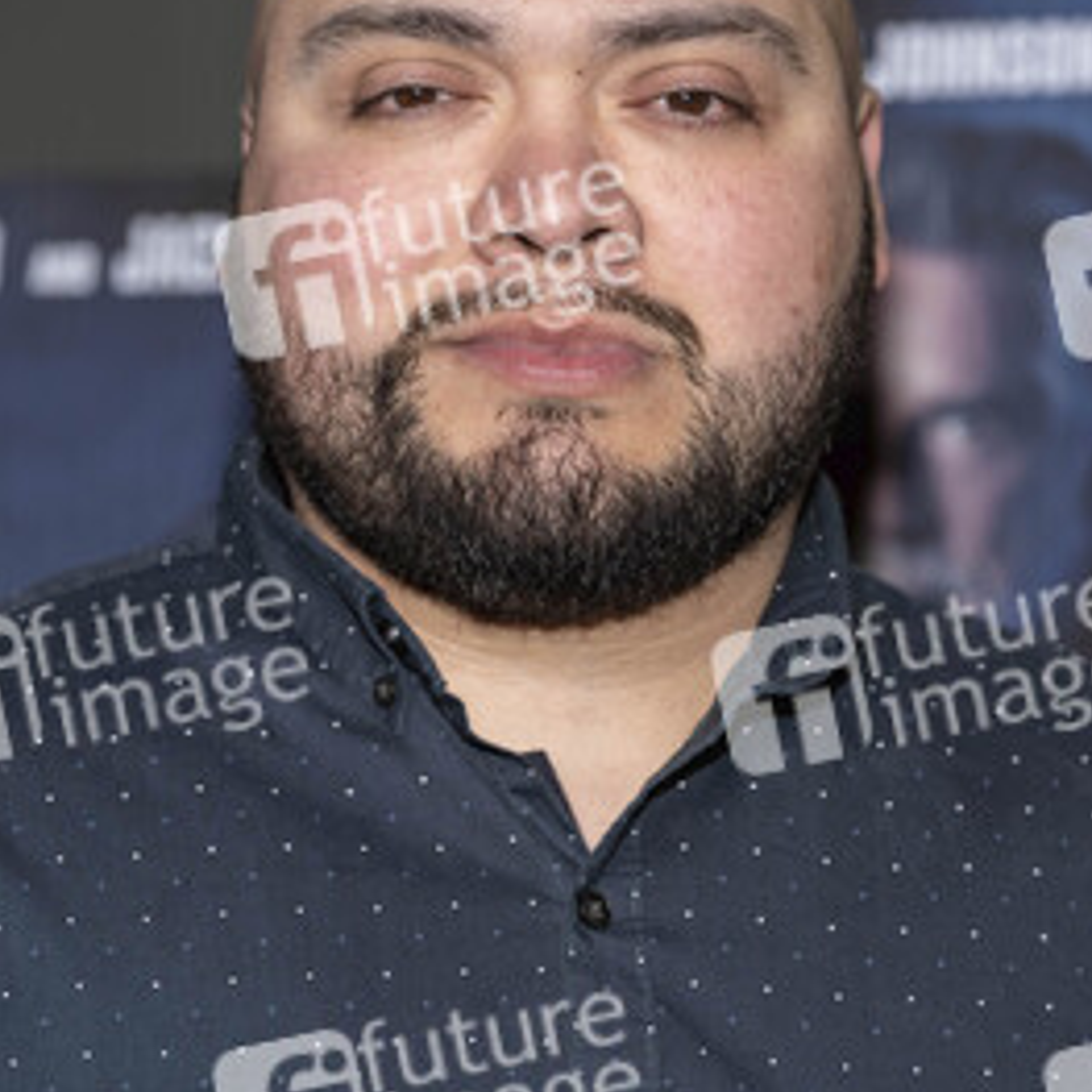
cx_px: 548
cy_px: 469
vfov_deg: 12.3
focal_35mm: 142
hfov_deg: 12.3
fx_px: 5068
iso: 800
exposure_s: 1/200
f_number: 4.5
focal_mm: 110
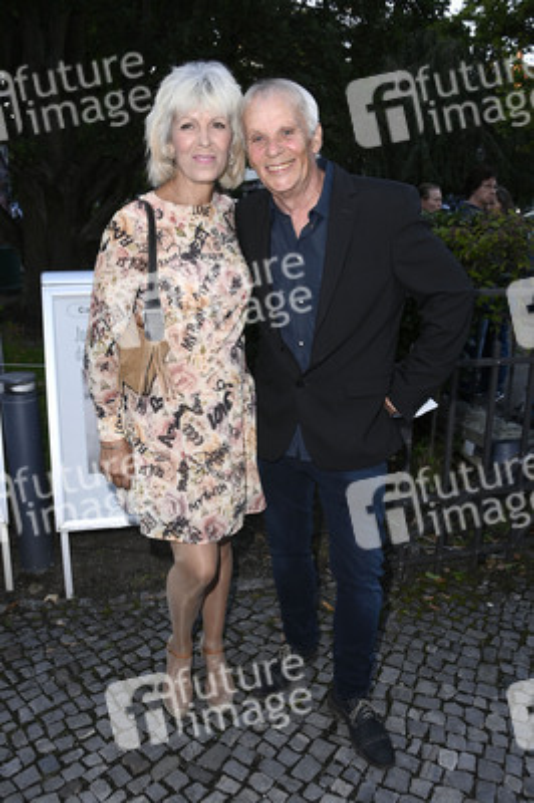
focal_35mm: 28
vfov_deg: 65.5
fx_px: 624
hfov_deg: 46.3
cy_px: 402
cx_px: 267
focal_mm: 28
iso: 1000
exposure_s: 1/250
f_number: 5.6
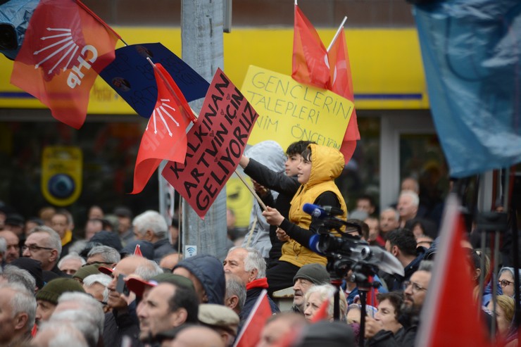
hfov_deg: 10.3
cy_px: 174
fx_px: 2894
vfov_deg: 6.9
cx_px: 260
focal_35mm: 200
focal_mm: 200
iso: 1600
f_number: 2.8
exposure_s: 1/4000
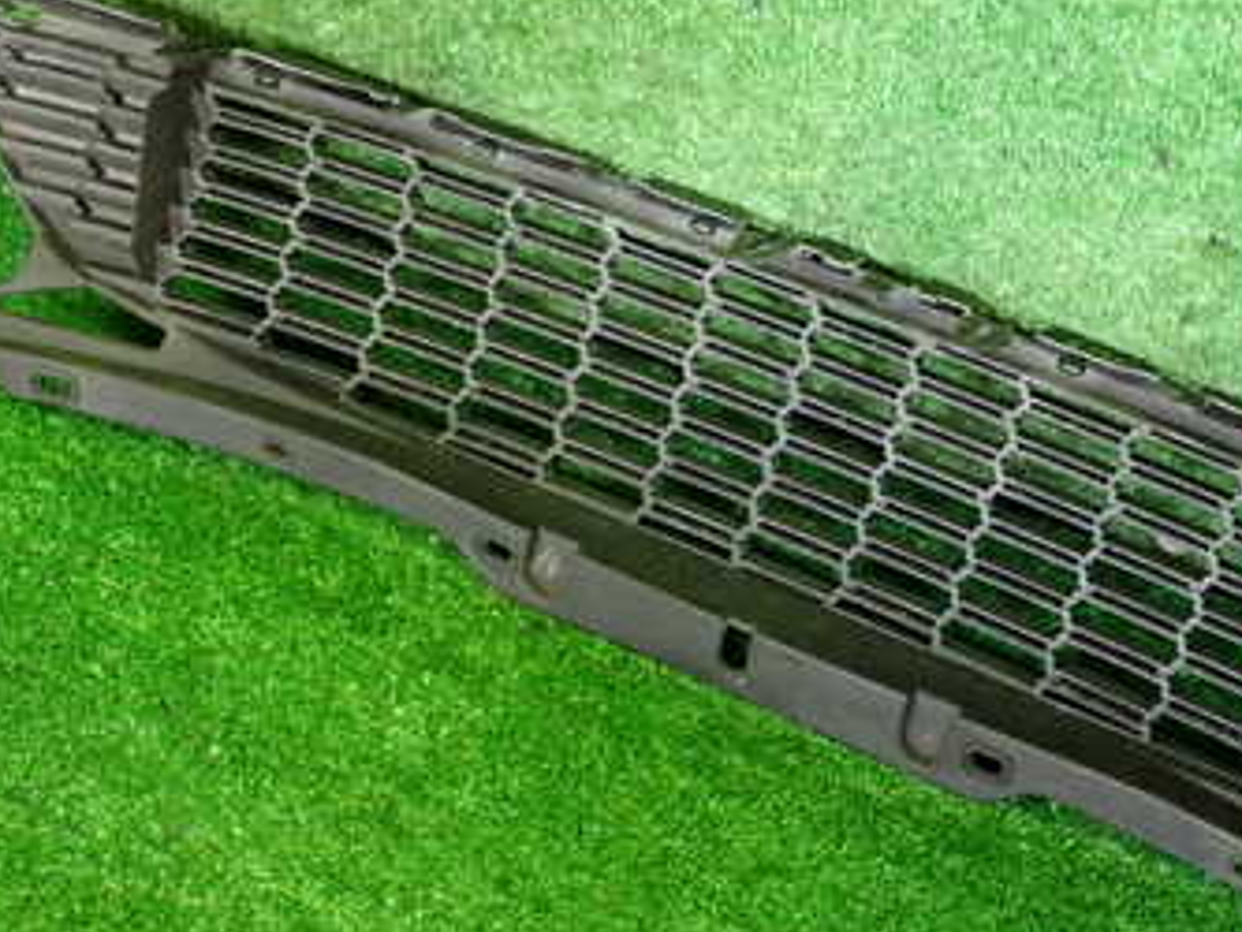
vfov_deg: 27.0
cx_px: 921
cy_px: 500
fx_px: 1938
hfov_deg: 34.8
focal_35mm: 54
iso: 800
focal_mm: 5.4
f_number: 2.3
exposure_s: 1/30
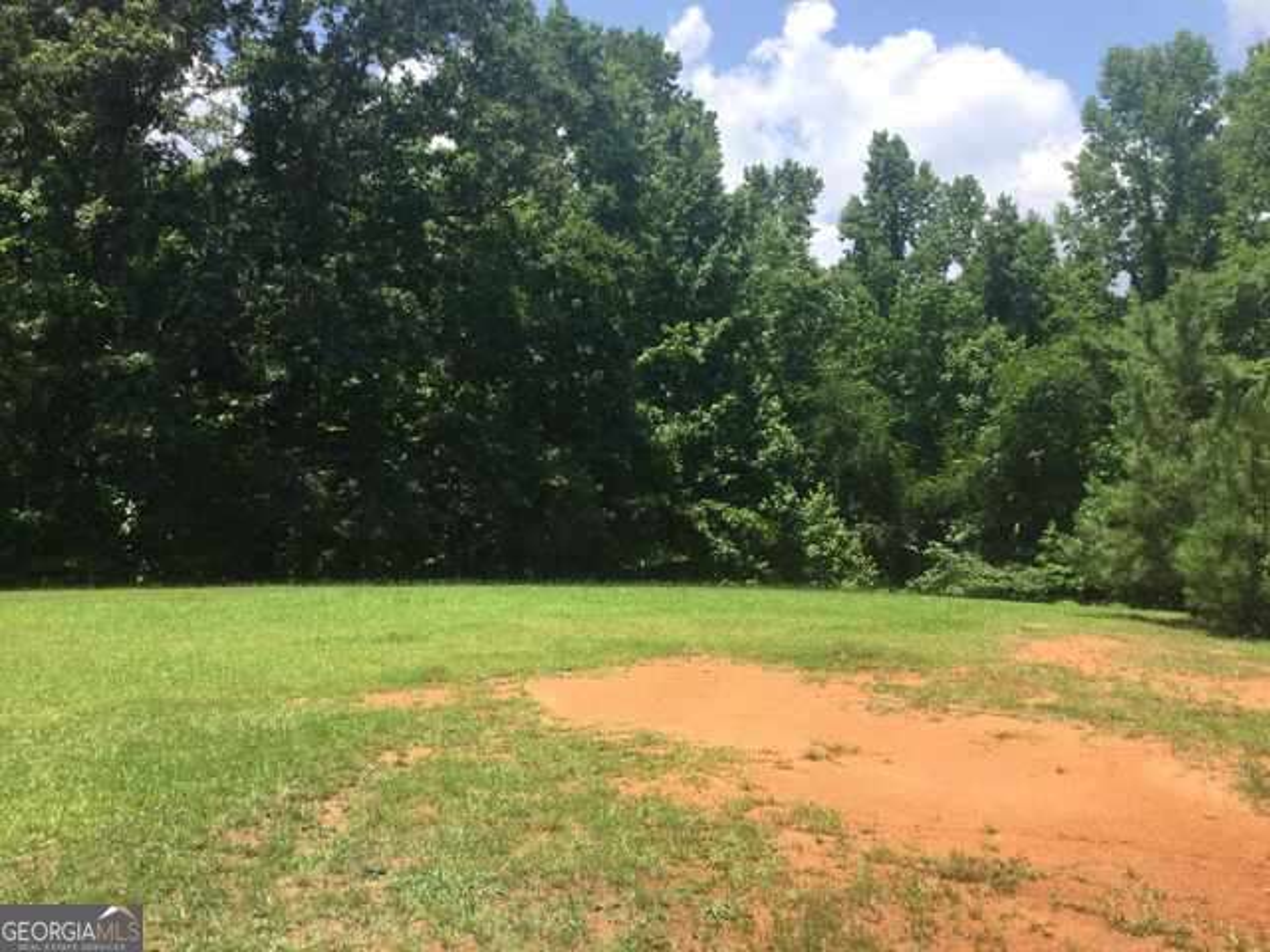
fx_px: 1137
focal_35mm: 31
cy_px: 476
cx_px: 635
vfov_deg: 45.4
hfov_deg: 58.4
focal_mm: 3.3
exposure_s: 1/806
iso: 25
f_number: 2.4
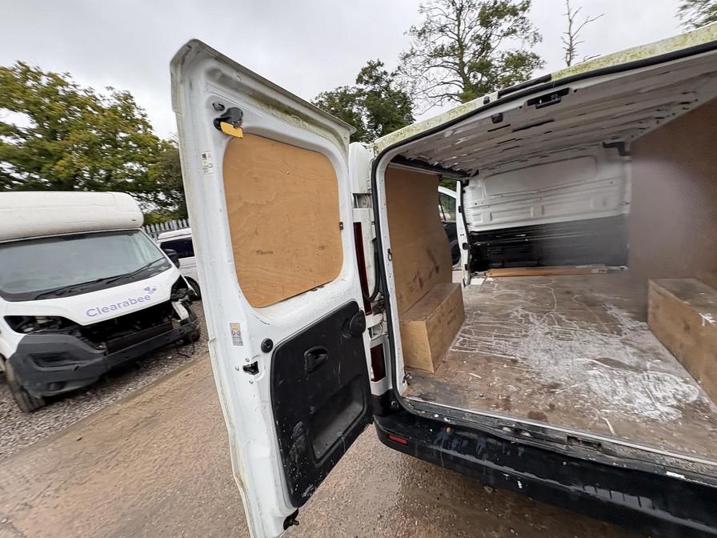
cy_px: 269
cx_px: 358
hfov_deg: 102.1
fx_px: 290
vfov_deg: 85.7
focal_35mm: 14
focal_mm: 2.22
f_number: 2.2
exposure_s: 1/99
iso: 80
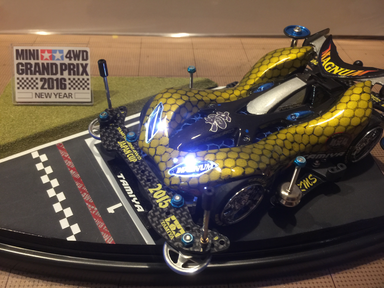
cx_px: 192
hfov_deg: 61.7
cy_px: 144
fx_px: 322
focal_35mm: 29
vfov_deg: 48.2
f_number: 2.2
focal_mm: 4.15
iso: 80
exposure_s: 1/4
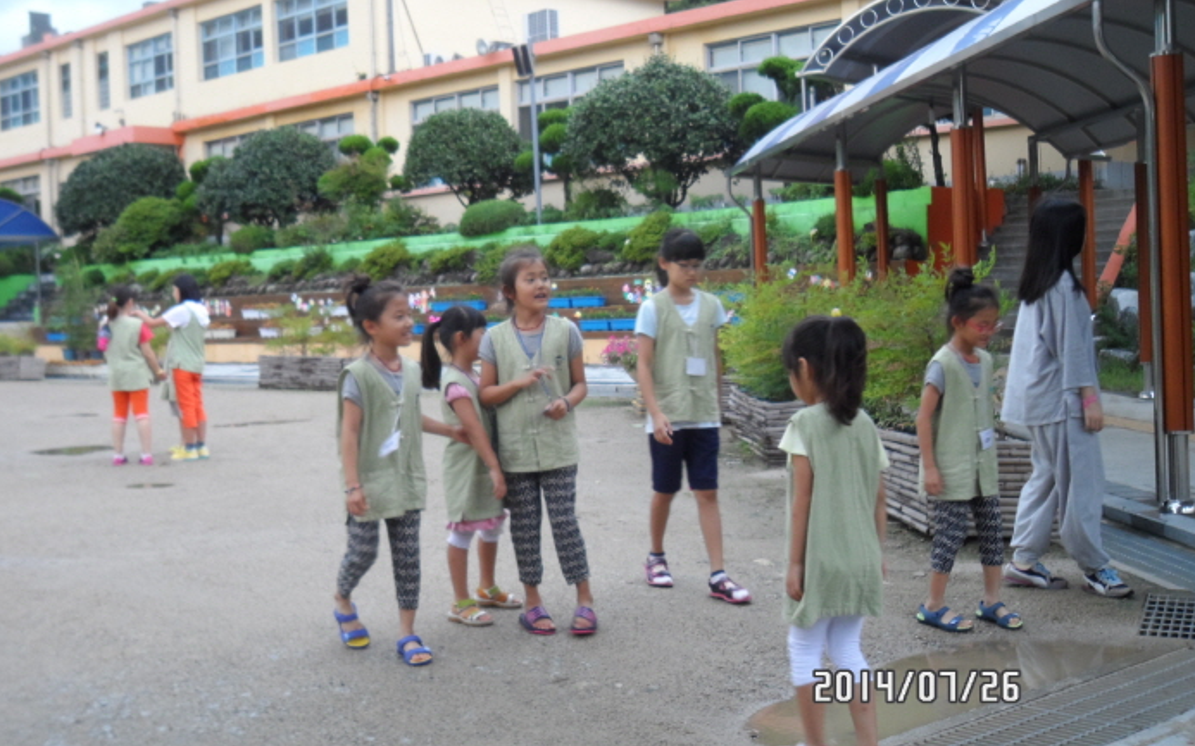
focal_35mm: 45
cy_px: 325
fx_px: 1465
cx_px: 597
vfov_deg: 28.6
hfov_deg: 44.4
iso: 160
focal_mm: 7.8
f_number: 4.2
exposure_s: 1/45
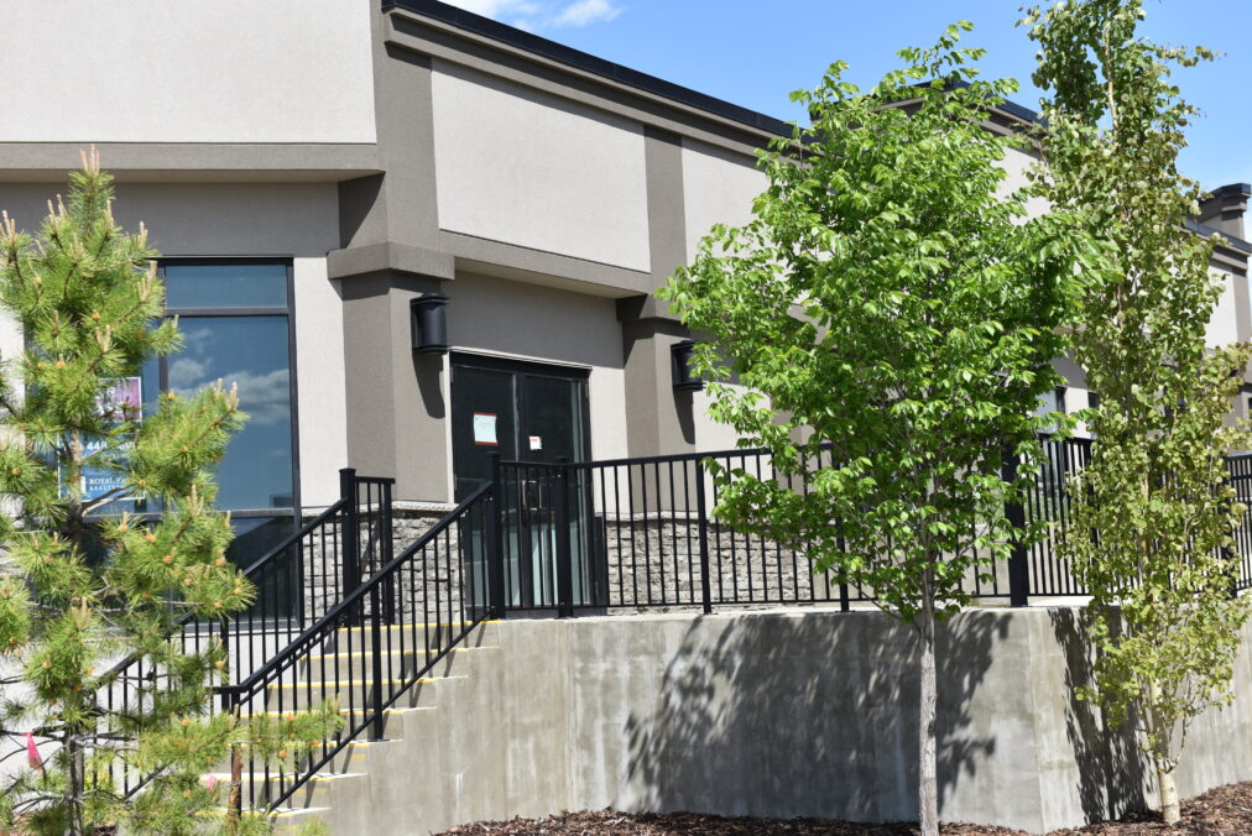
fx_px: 2018
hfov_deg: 34.5
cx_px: 626
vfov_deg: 23.4
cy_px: 418
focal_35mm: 58
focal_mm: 58
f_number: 6.3
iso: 200
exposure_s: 1/640
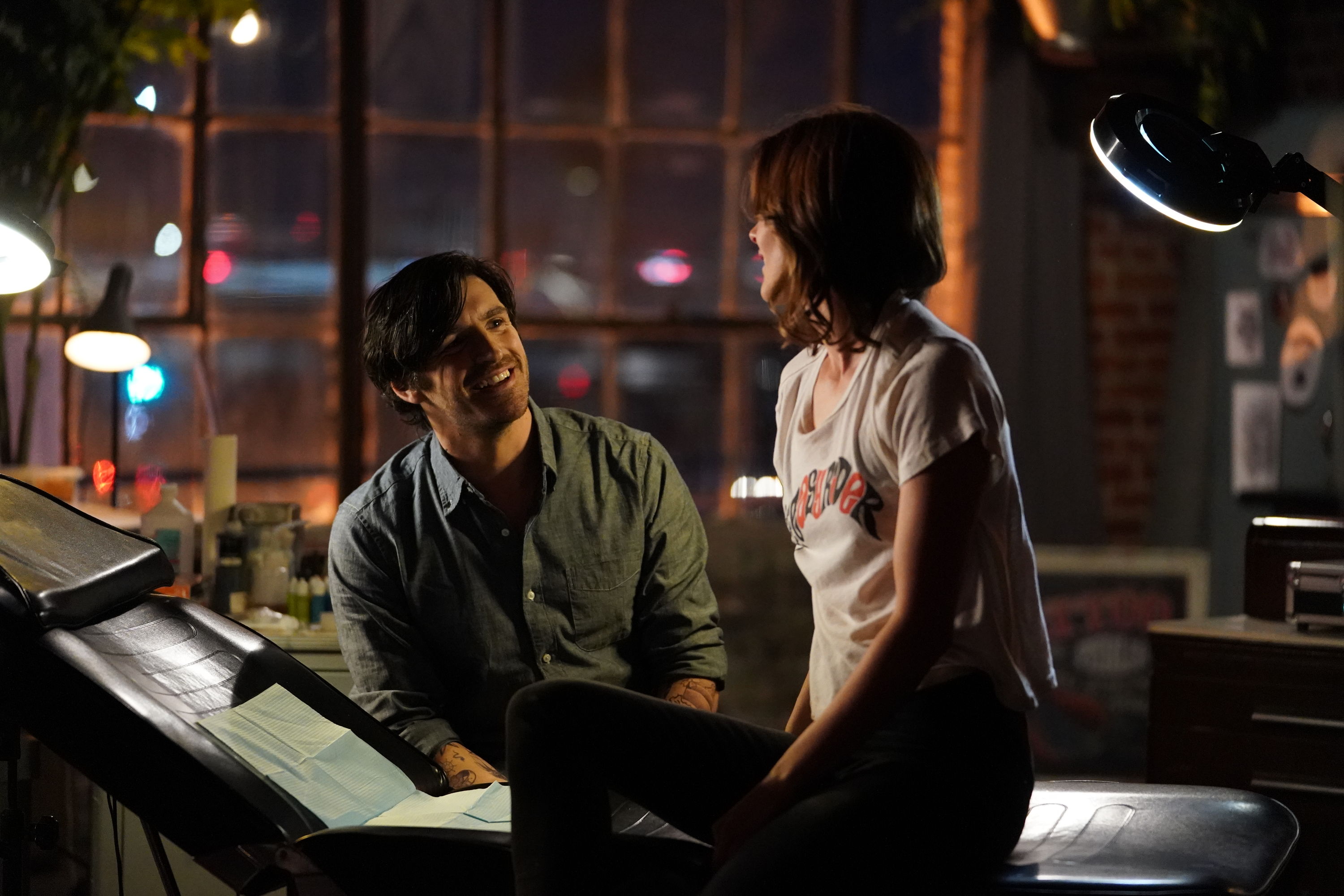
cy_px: 448
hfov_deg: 16.5
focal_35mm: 124
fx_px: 4629
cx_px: 672
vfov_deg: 11.1
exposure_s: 1/125
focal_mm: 124
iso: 10000
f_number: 2.8
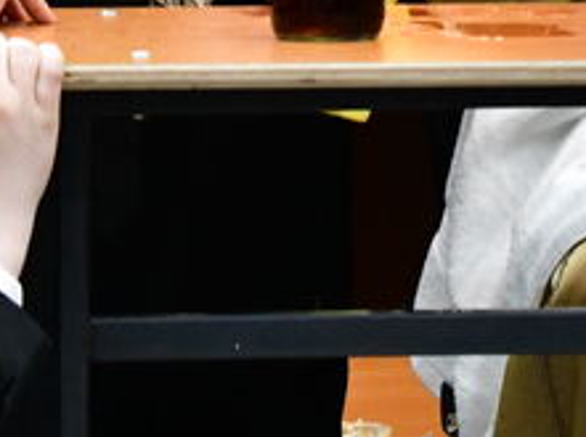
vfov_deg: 4.7
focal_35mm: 305
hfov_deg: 6.5
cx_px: 623
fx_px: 5155
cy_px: -571
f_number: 5.6
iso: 4000
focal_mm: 50
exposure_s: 1/100
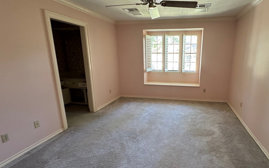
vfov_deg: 59.6
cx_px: 164
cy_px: 89
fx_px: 147
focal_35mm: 20
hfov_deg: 83.8
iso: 320
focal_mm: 2.22
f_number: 2.2
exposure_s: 1/97
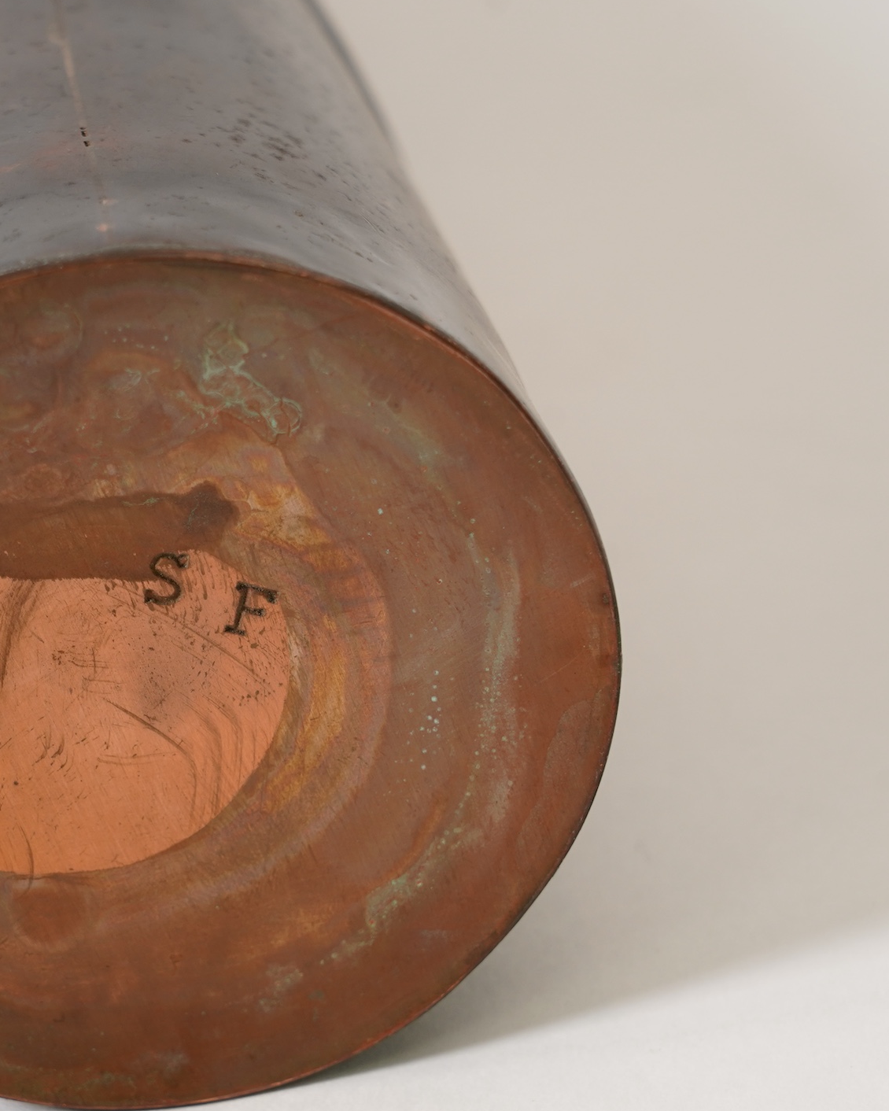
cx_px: 159
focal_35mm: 175
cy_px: 645
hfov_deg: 8.8
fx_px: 5754
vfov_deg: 11.0
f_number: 8
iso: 500
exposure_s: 1/125
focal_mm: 96
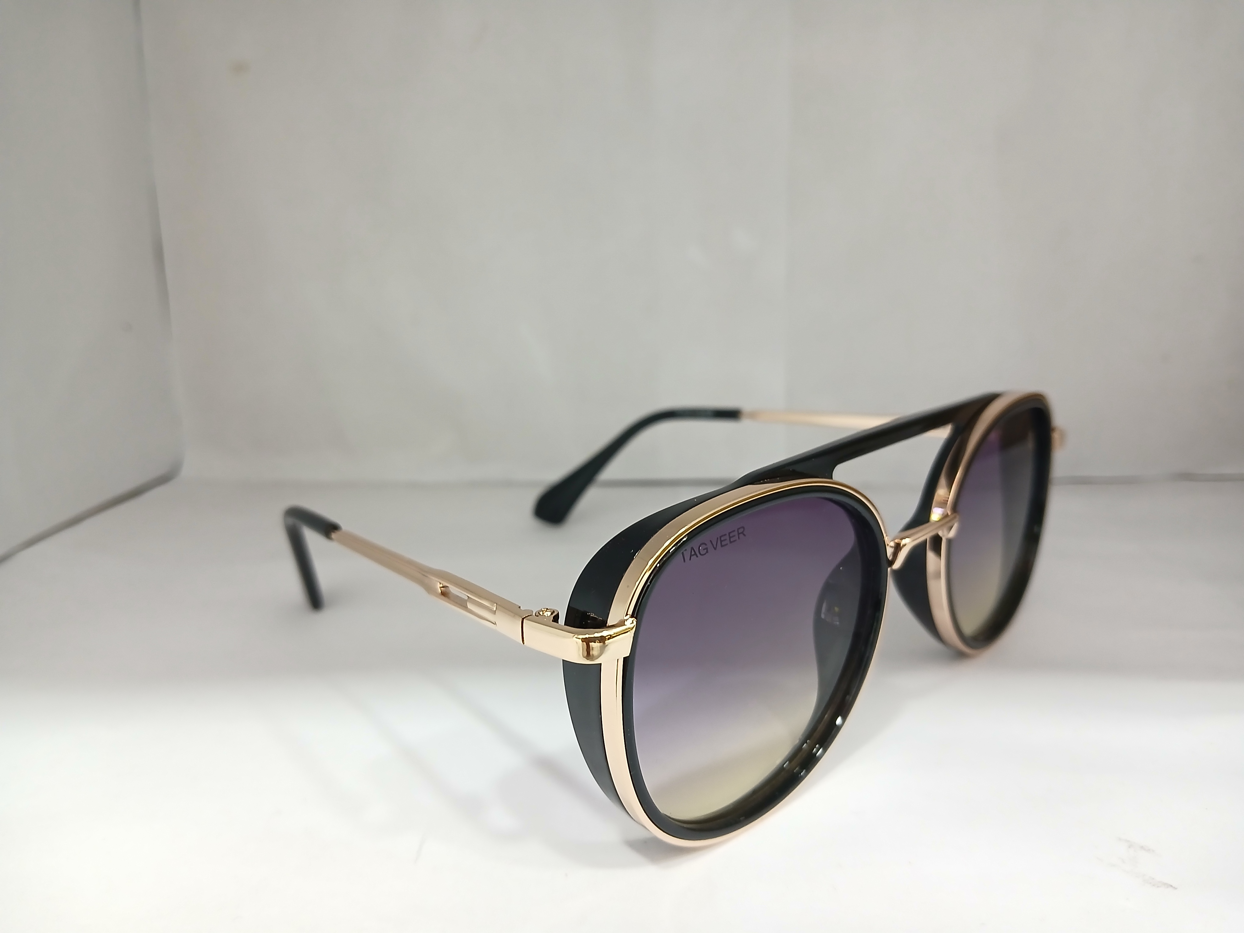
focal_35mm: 26
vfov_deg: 53.1
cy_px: 466
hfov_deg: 67.3
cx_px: 622
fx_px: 934
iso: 250
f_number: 1.8
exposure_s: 1/50
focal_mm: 3.98
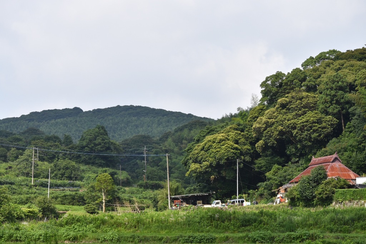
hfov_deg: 20.9
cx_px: 183
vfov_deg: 14.0
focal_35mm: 98
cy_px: 122
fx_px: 991
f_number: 9
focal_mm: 65
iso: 100
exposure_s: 1/200
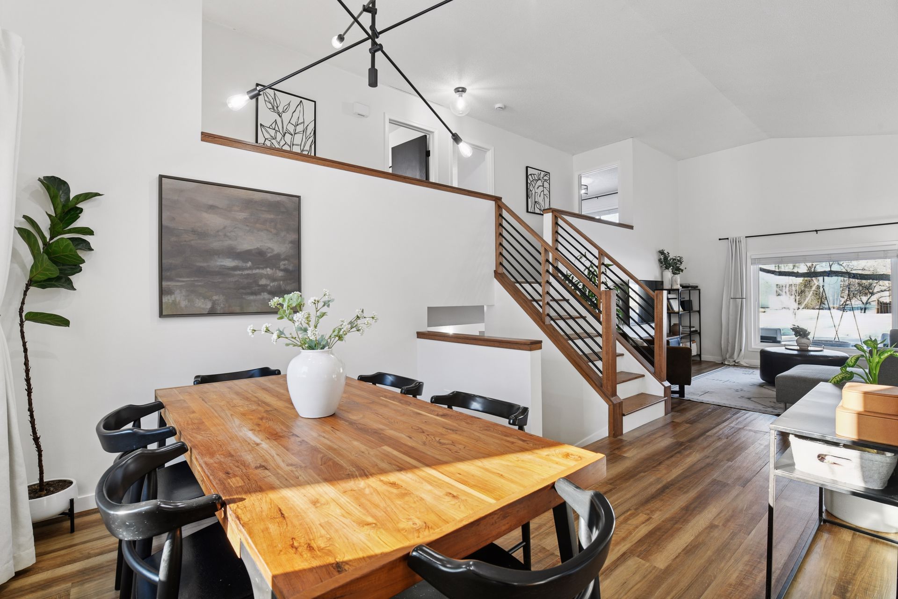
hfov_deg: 93.3
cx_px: 449
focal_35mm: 17
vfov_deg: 70.4
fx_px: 424
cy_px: 300
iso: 800
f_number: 9
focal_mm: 17
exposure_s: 1/15
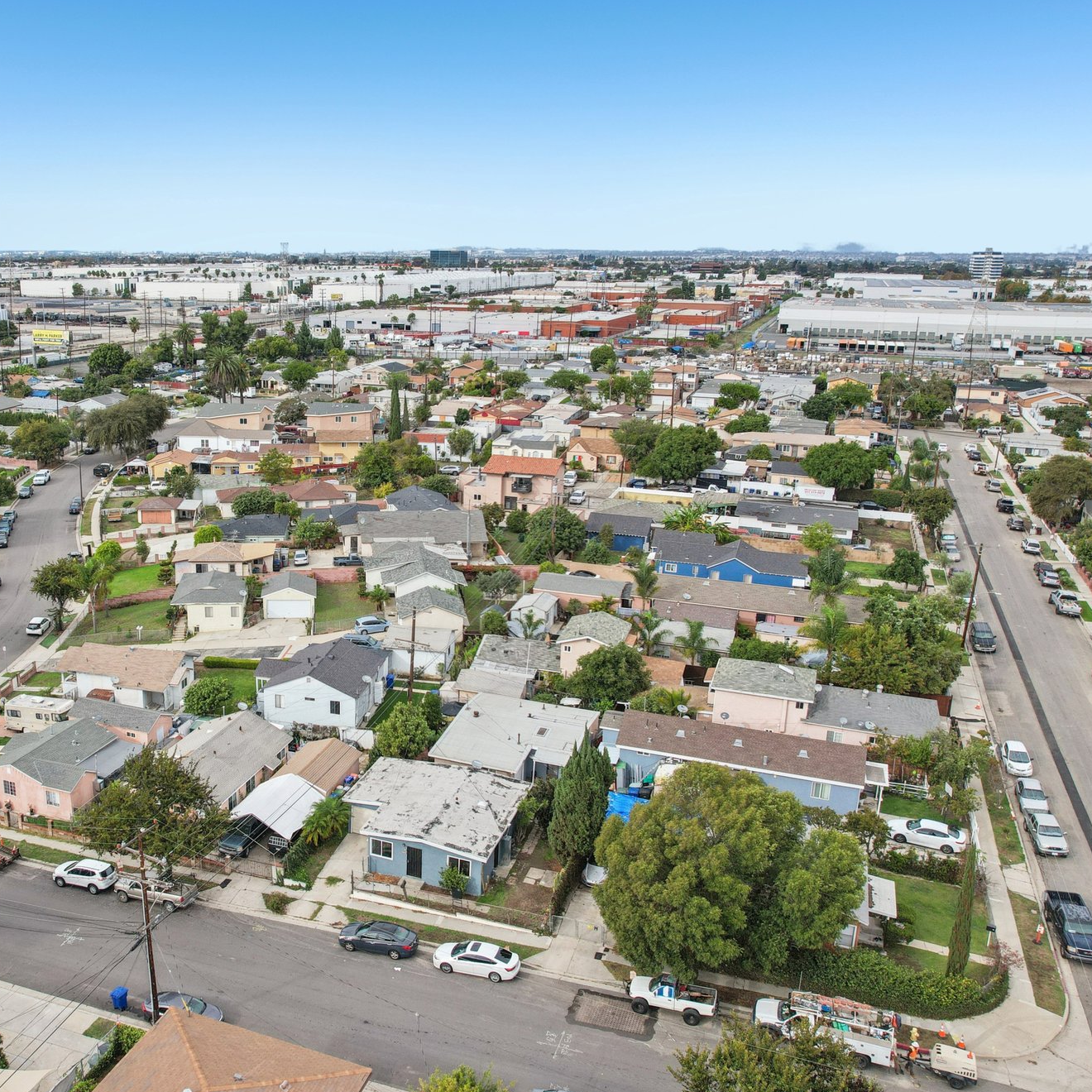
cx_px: 371
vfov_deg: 55.6
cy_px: 557
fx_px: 1035
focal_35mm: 29
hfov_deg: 54.6
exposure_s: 1/1000
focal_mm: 8.4
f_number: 2.8
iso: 100
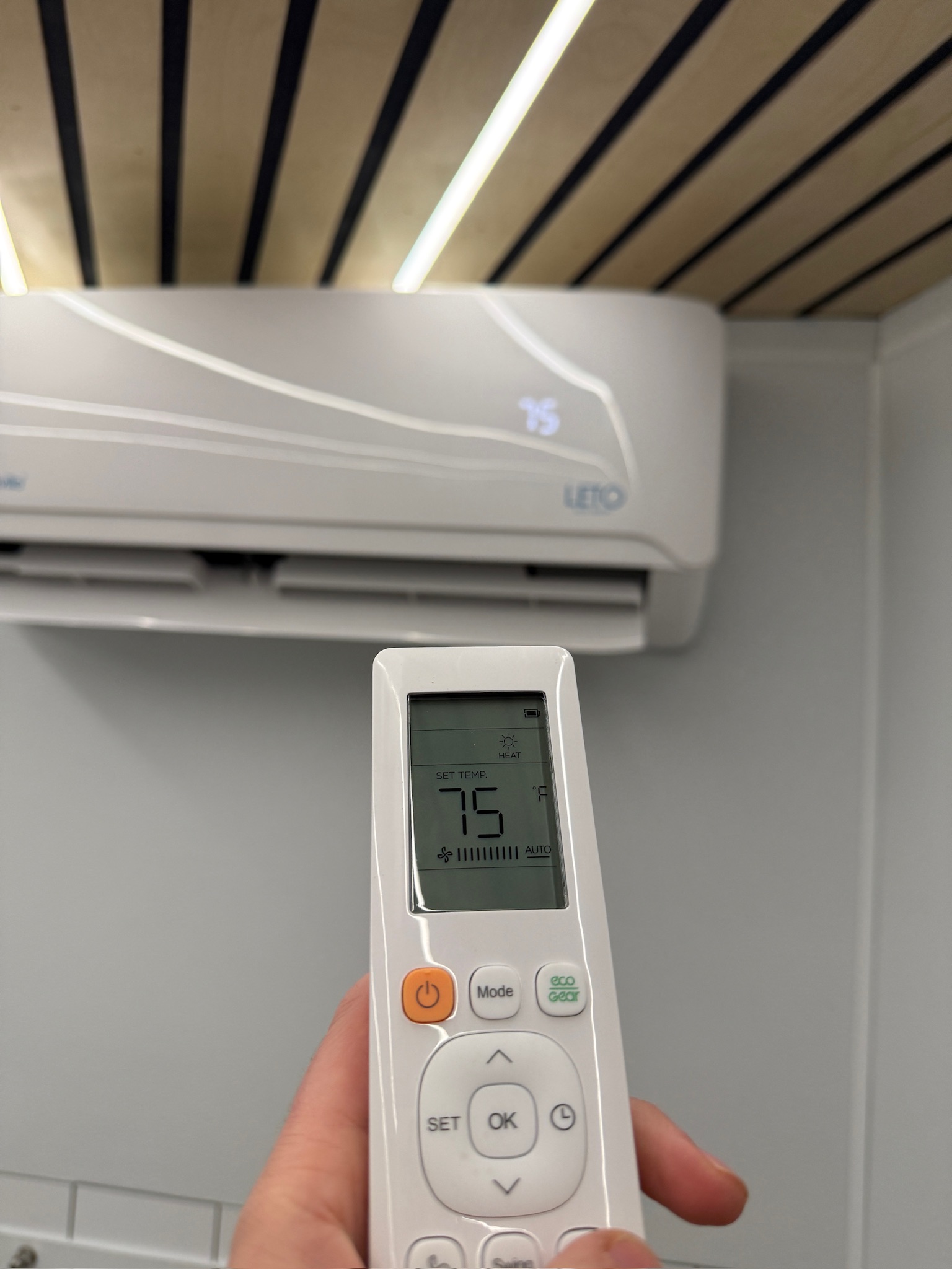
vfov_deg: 71.6
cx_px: 476
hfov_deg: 56.8
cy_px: 634
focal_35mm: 24
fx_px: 880
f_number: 1.78
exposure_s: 1/149
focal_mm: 6.76
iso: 160
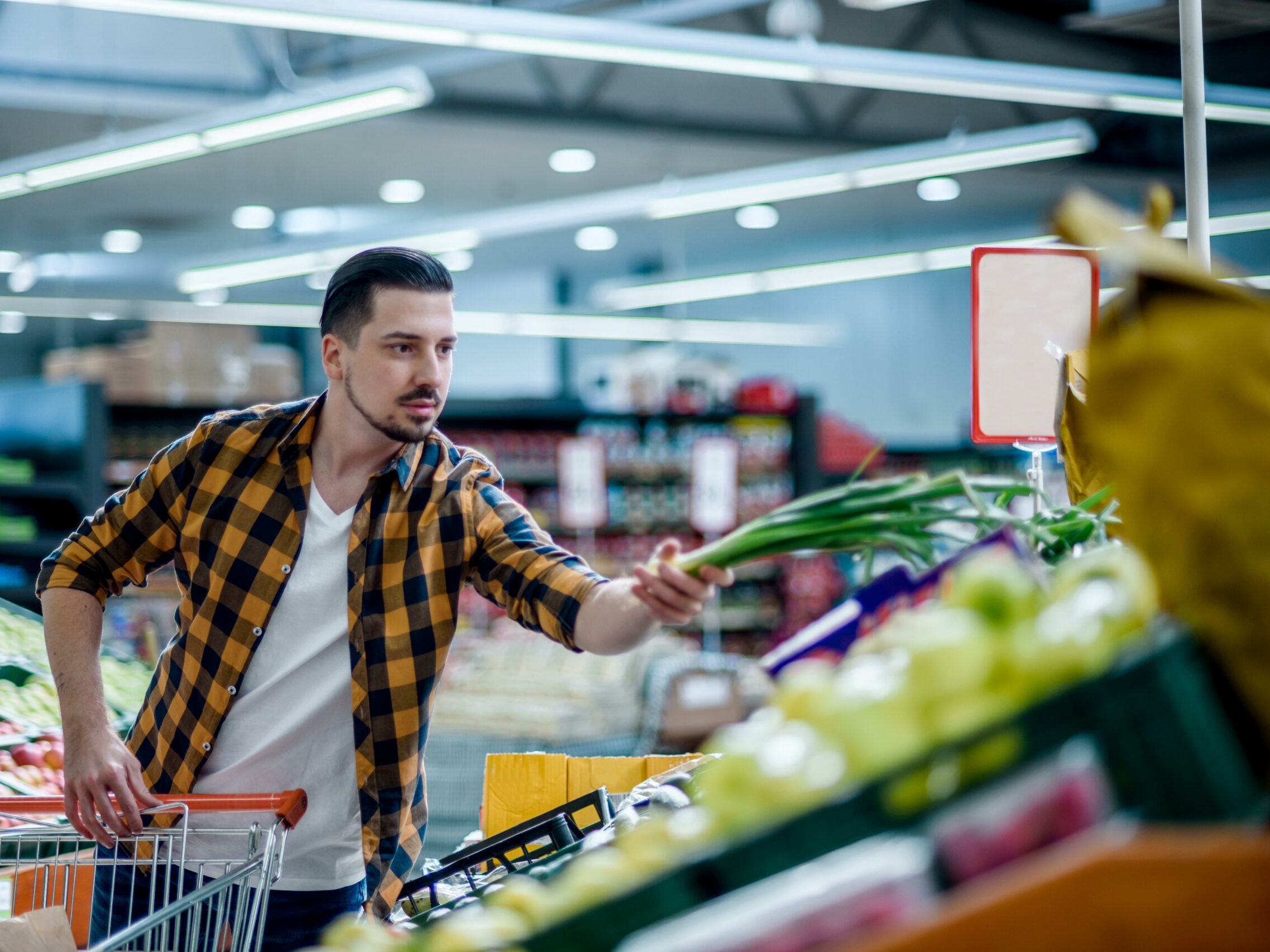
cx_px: 612
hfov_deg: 21.3
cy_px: 476
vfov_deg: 16.1
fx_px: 3375
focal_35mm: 92
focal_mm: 85
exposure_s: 1/640
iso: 100
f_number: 1.8
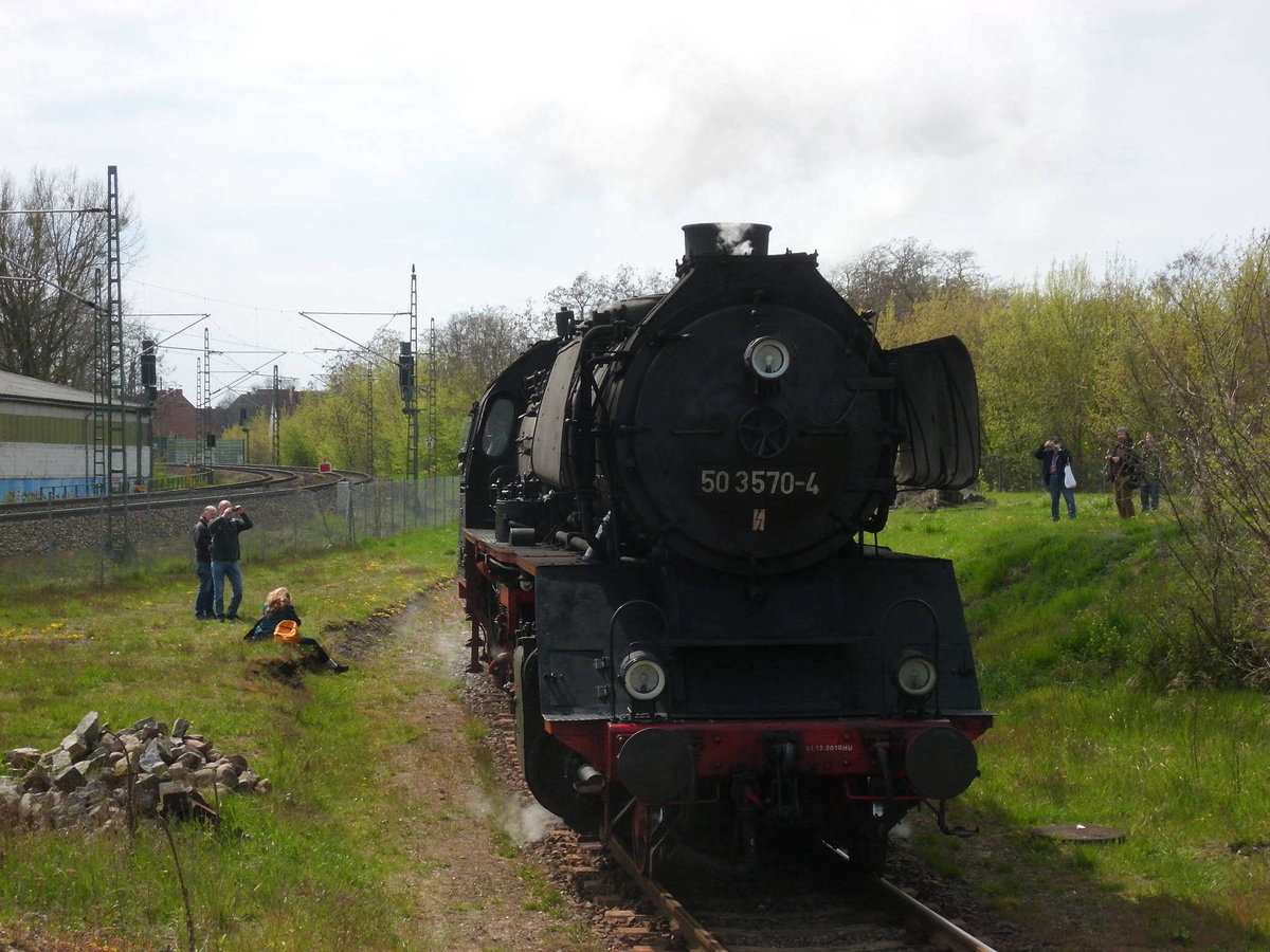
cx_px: 635
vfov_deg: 19.1
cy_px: 476
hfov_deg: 25.3
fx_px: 2825
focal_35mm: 77
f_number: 5.5
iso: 100
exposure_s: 1/490
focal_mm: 13.8
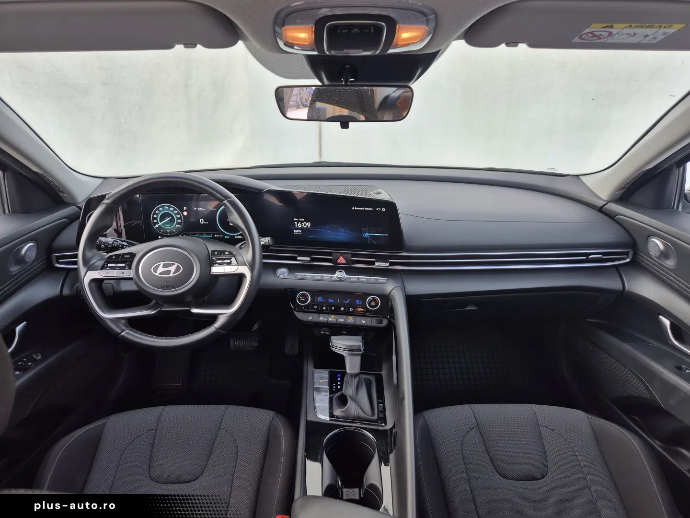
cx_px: 345
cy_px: 259
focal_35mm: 23
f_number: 1.8
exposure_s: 1/180
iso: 40
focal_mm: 5.4
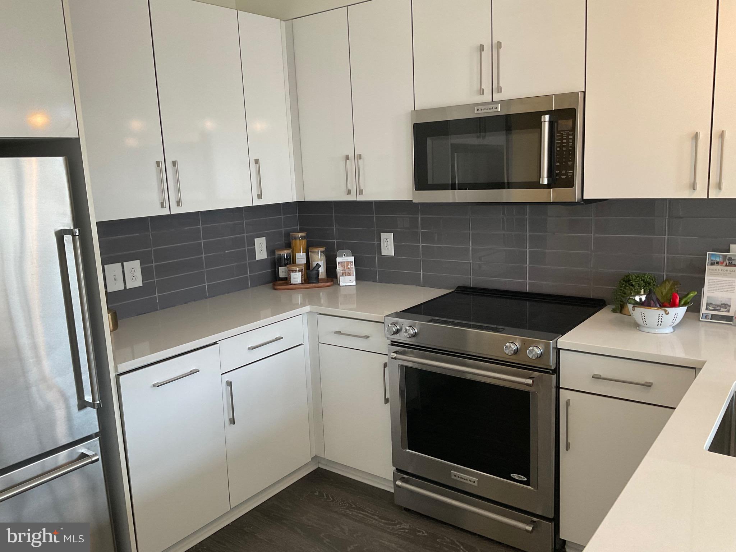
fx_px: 617
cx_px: 368
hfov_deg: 61.7
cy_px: 276
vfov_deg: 48.2
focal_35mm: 29
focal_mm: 3
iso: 80
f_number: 1.8
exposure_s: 1/60
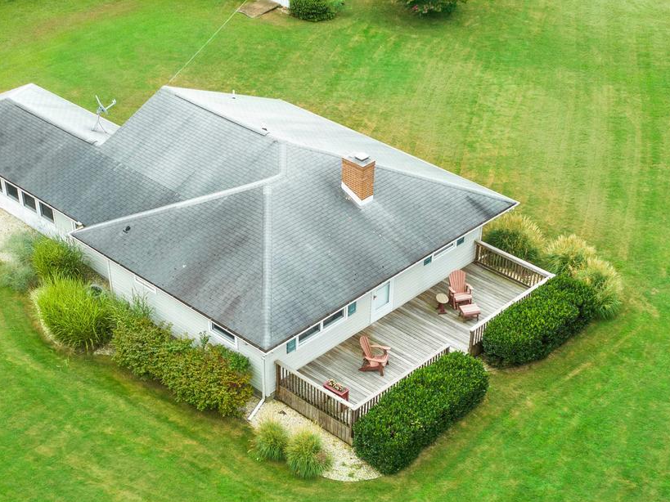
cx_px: 286
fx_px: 1161
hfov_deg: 32.1
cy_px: 403
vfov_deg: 24.0
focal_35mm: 60
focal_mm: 12.29
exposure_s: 1/240
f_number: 2.8
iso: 100
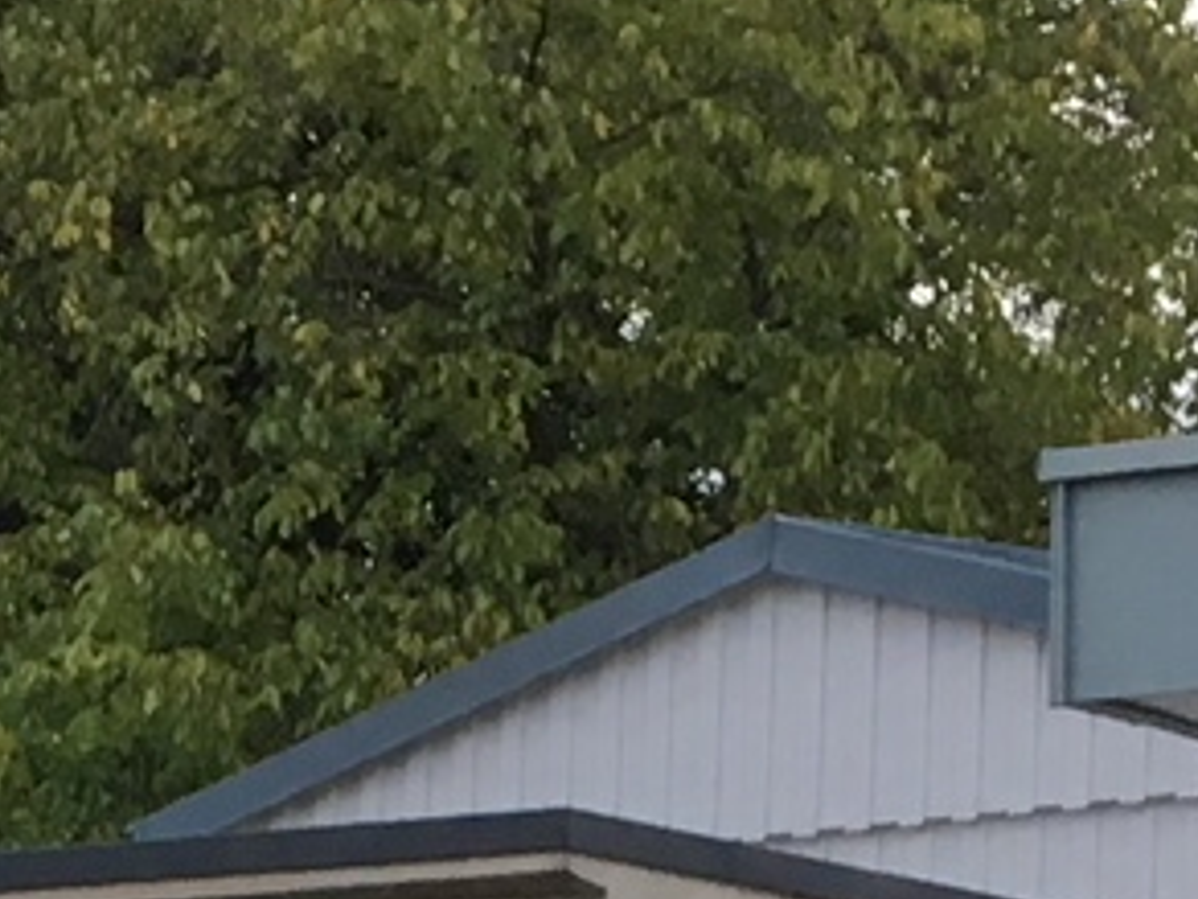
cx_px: -689
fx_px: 6922
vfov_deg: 6.9
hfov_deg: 9.6
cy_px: 2319
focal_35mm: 200
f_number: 2.2
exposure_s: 1/33
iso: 32
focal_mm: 4.15
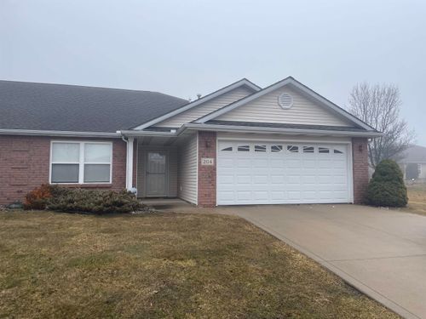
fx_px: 320
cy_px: 160
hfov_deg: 67.3
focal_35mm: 26
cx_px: 213
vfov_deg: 53.1
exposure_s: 1/1949
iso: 32
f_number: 1.6
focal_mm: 4.2
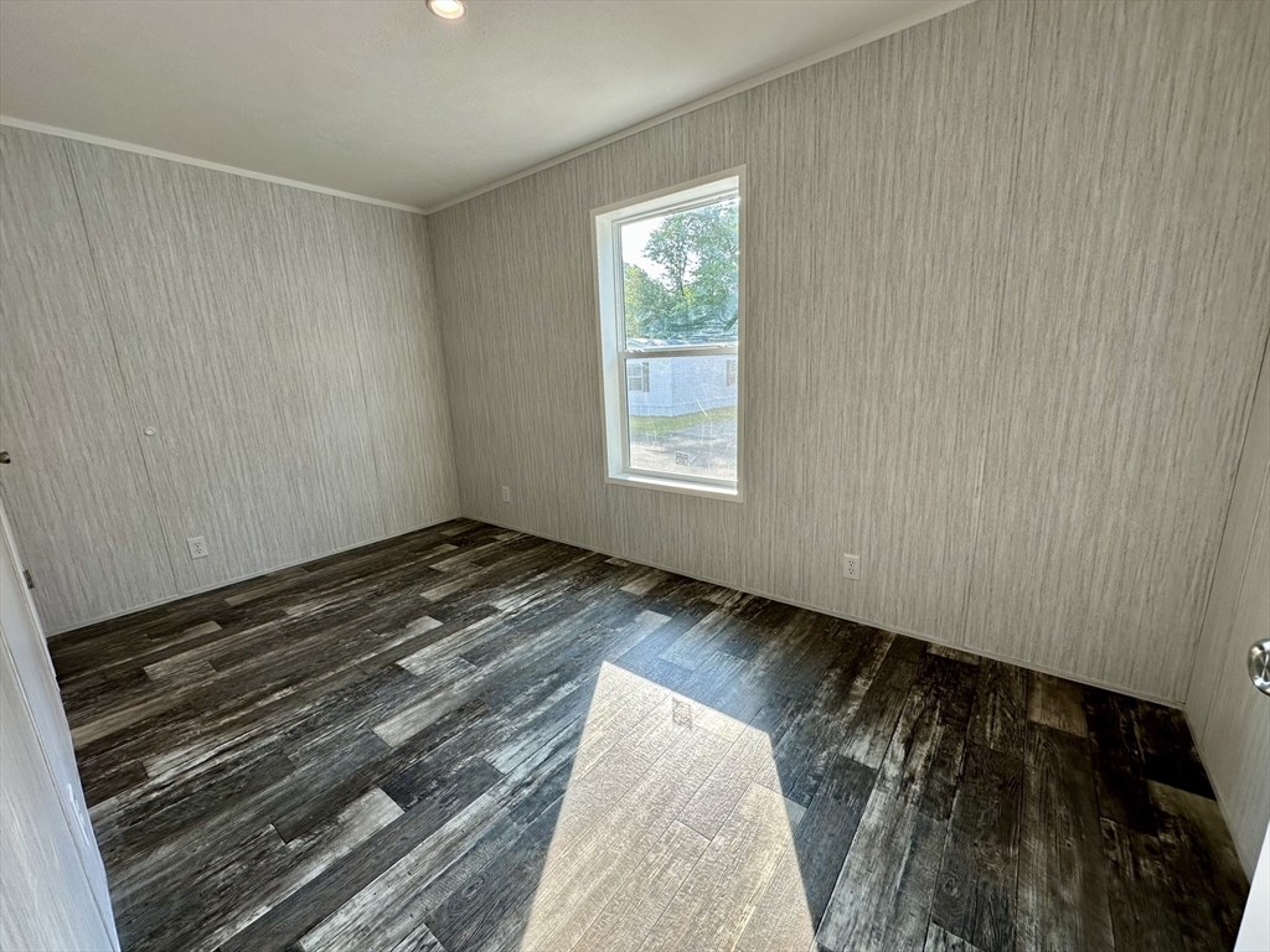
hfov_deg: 102.1
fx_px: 514
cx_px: 635
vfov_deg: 85.7
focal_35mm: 14
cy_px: 476
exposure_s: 1/120
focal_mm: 2.22
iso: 50
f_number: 2.2
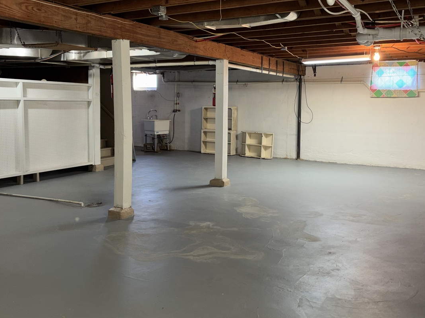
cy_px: 134
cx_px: 232
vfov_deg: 40.6
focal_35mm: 35
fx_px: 430
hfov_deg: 52.6
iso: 64
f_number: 1.6
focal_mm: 5.96
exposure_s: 1/15
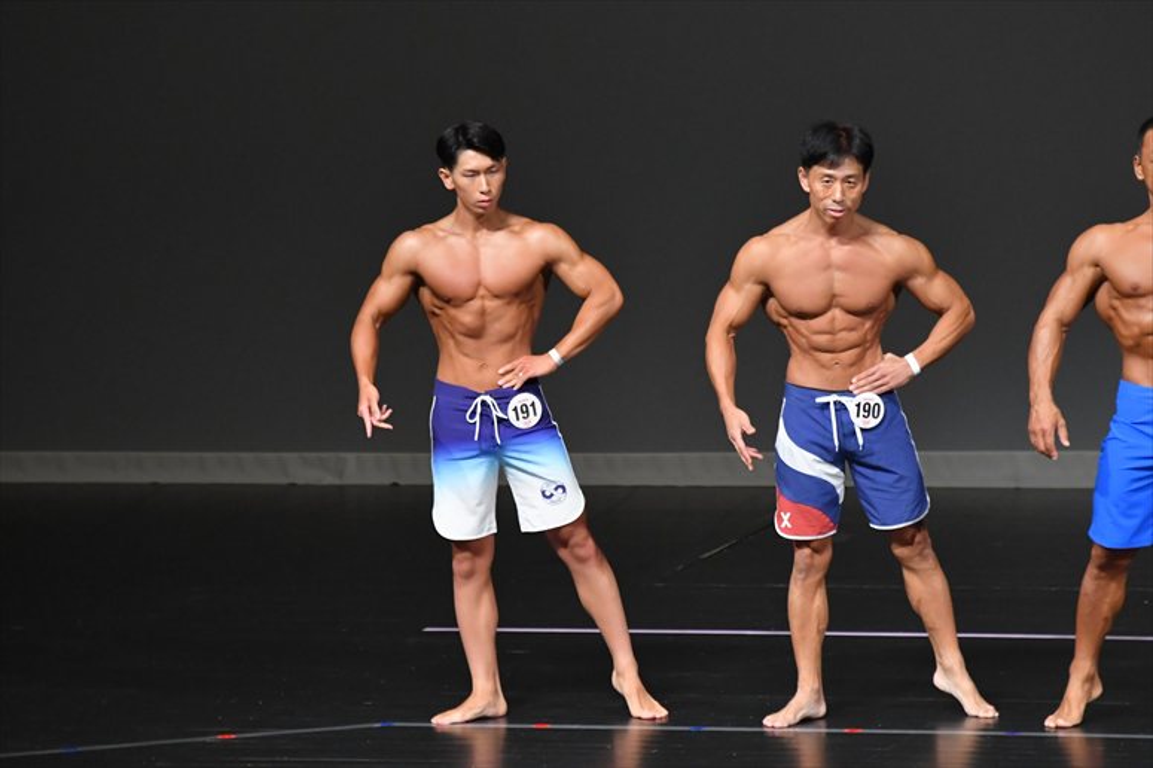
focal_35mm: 345
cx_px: 576
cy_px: 384
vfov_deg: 4.0
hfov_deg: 6.0
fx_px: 11044
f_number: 5.6
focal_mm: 230
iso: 4000
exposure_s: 1/400
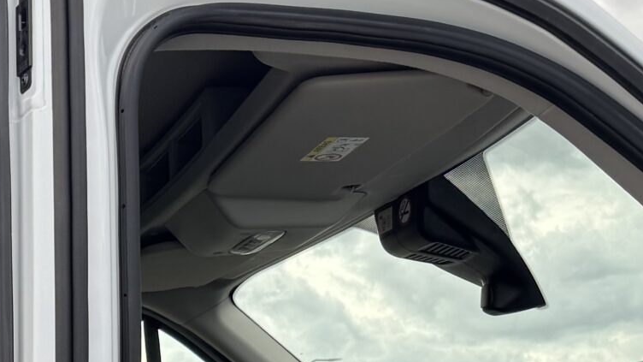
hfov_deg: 21.7
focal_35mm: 89
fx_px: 1517
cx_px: -177
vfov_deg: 12.3
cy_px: 681
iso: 80
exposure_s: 1/832
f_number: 1.78
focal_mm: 6.76
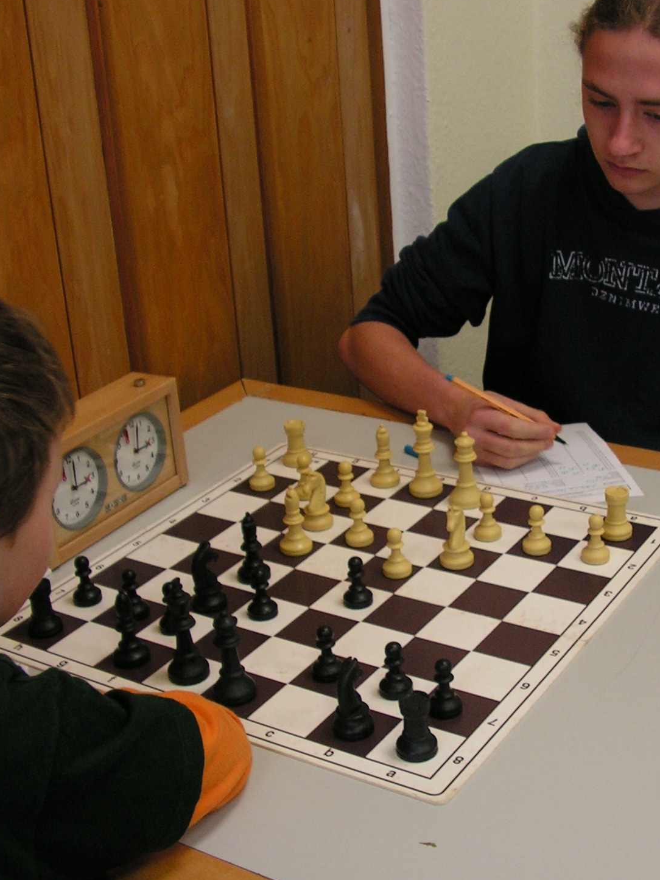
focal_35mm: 51
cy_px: 488
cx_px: 442
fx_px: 1297
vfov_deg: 37.5
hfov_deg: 28.4
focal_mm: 6
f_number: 3.2
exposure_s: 1/40
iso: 100
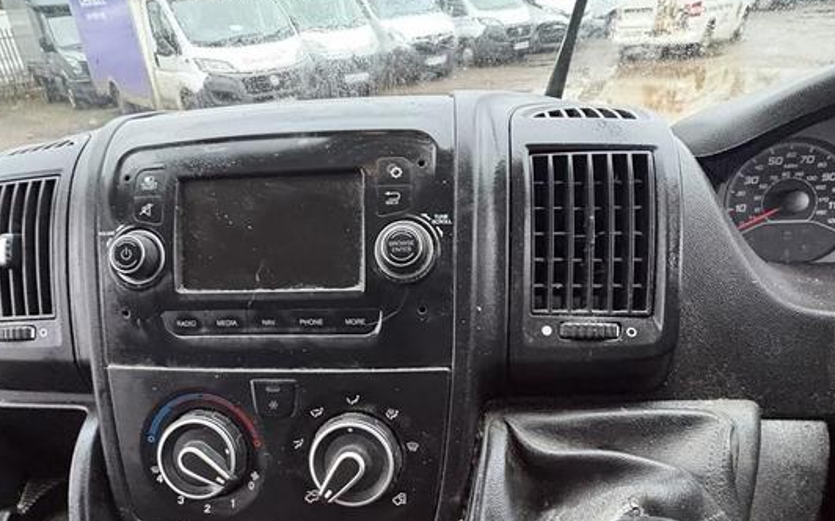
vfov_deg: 48.7
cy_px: 330
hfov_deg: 72.4
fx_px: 569
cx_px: 378
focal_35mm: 25
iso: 1000
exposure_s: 1/36
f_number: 2.2
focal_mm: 2.22
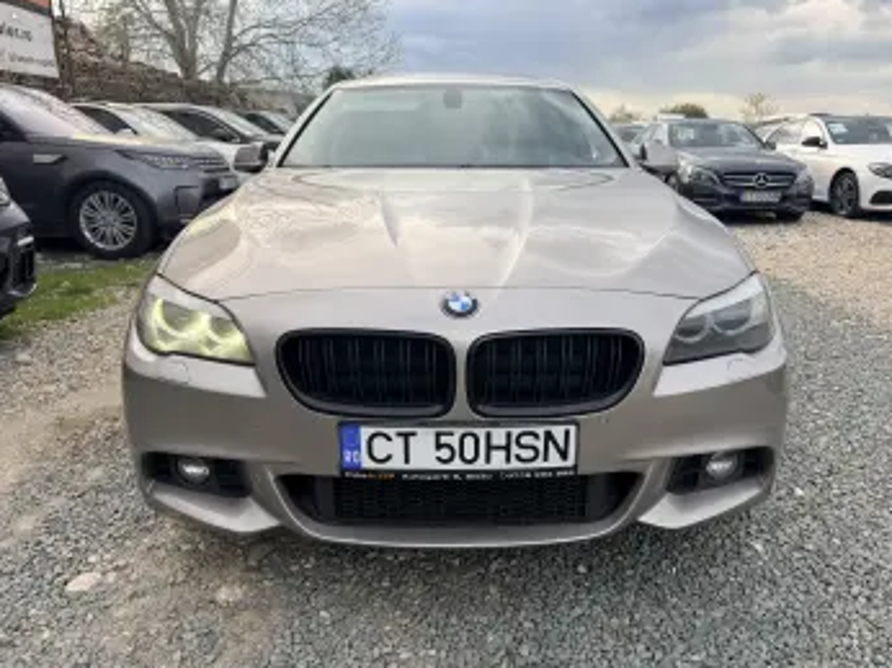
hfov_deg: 69.4
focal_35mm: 25
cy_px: 328
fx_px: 644
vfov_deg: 54.8
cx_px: 456
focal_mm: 6.76
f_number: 1.78
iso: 80
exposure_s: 1/1250
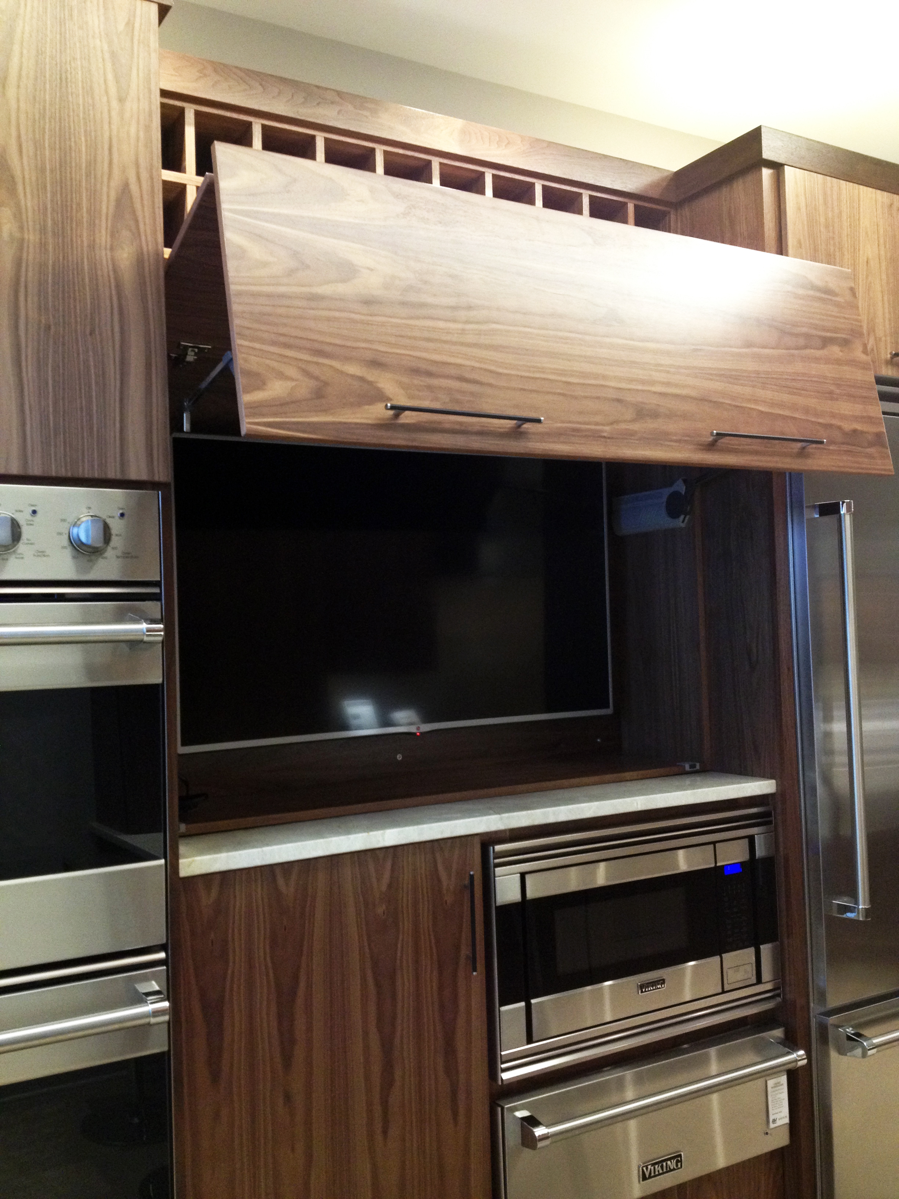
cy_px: 600
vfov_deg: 52.6
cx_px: 450
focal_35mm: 35
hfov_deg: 40.7
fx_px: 1212
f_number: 2.4
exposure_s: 1/20
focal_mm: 4.28
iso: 200
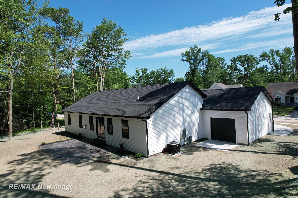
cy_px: 99
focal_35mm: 22
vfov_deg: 57.2
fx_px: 182
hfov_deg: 78.6
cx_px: 149
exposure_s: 1/2000
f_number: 2.8
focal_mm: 8.38
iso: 130
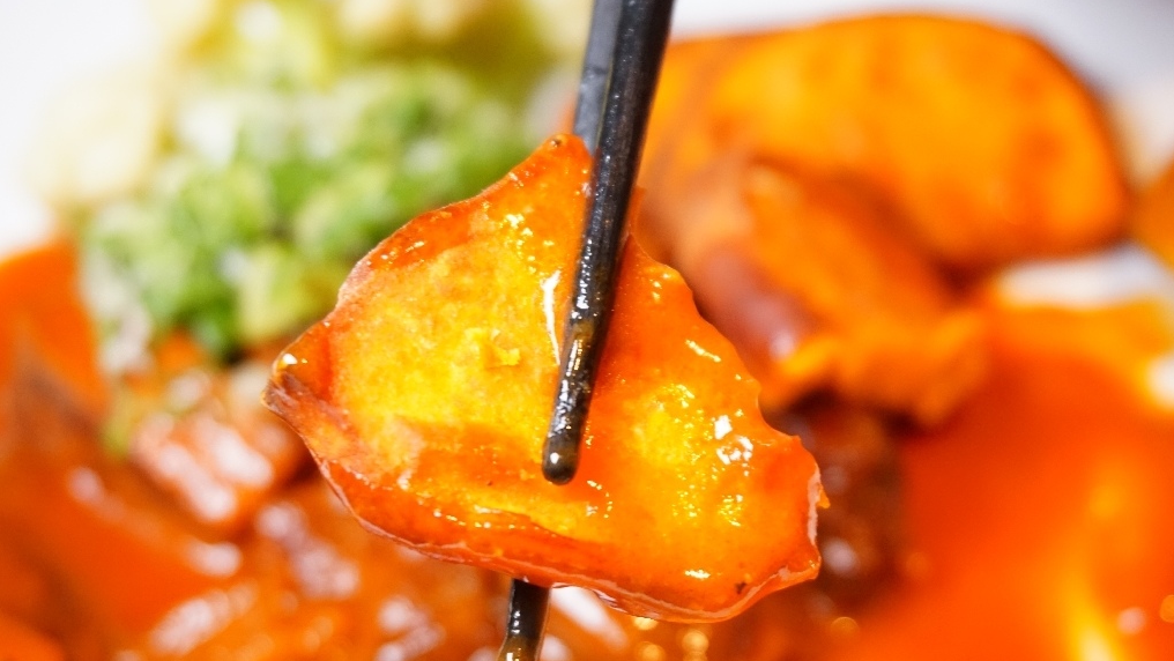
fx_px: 1775
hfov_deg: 36.6
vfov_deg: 21.1
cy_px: 374
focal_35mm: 57
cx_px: 590
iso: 2000
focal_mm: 36
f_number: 5.6
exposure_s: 1/60
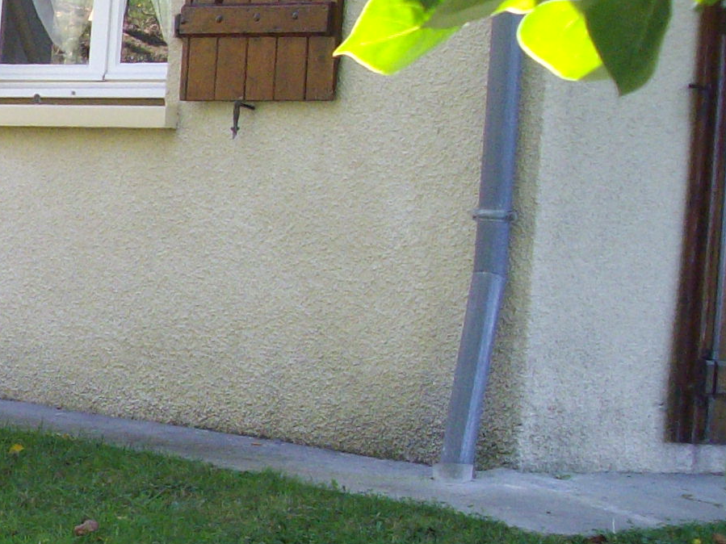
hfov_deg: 15.0
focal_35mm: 123
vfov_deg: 12.0
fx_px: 2579
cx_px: -321
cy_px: 245
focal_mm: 6
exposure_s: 1/250
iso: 160
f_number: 2.7
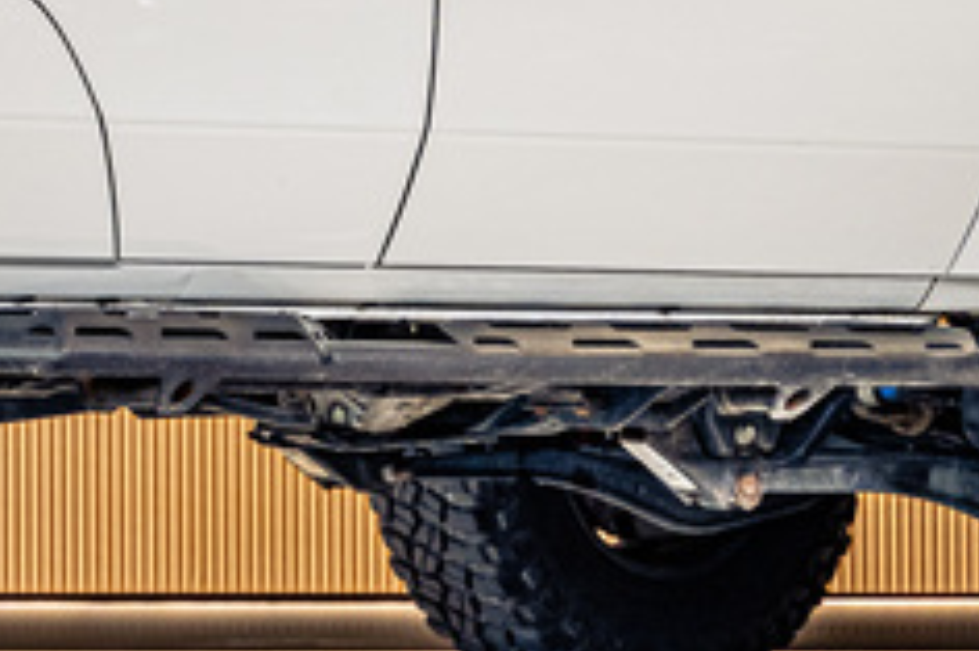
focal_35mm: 269
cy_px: -54
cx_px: -334
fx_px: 7310
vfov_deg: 5.1
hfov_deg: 7.6
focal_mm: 62
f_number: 4
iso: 640
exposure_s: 1/125
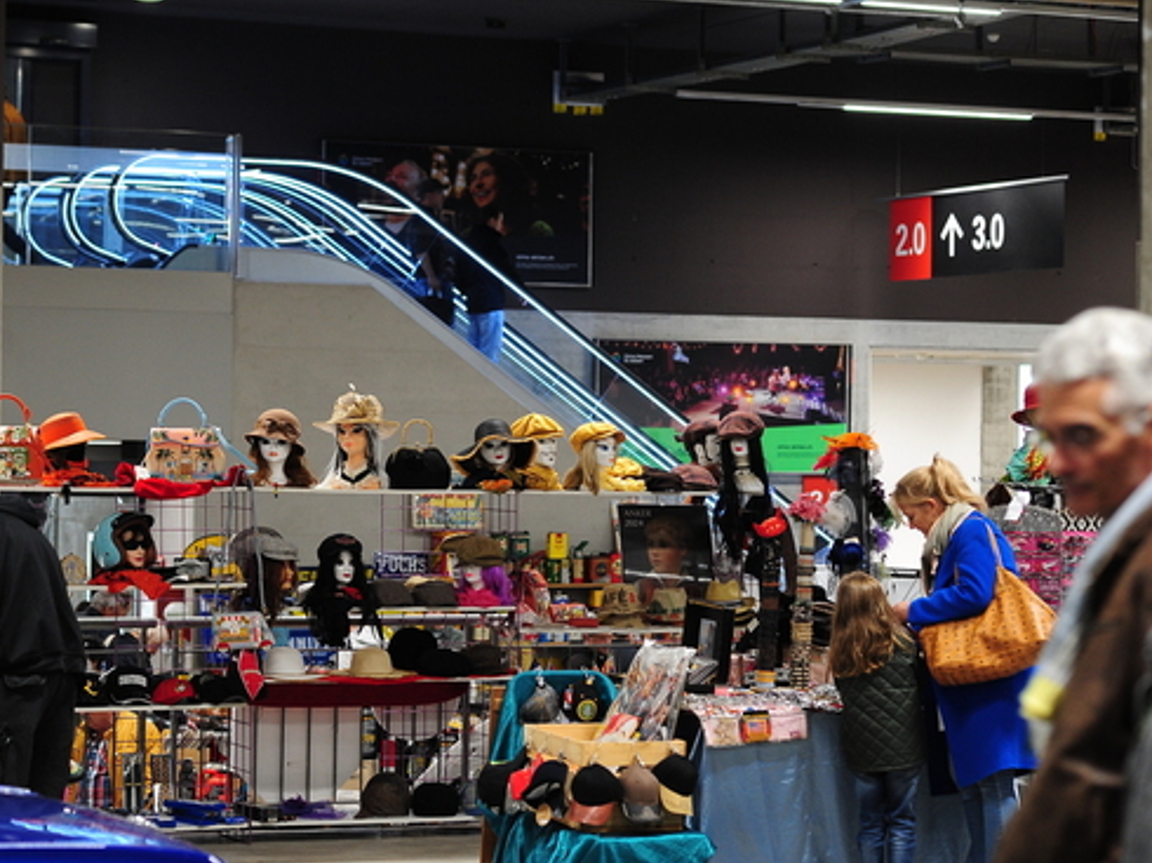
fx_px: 3326
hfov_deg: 19.6
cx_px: 503
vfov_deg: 14.8
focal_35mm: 100
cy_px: 424
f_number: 4
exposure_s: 1/80
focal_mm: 85
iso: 1600
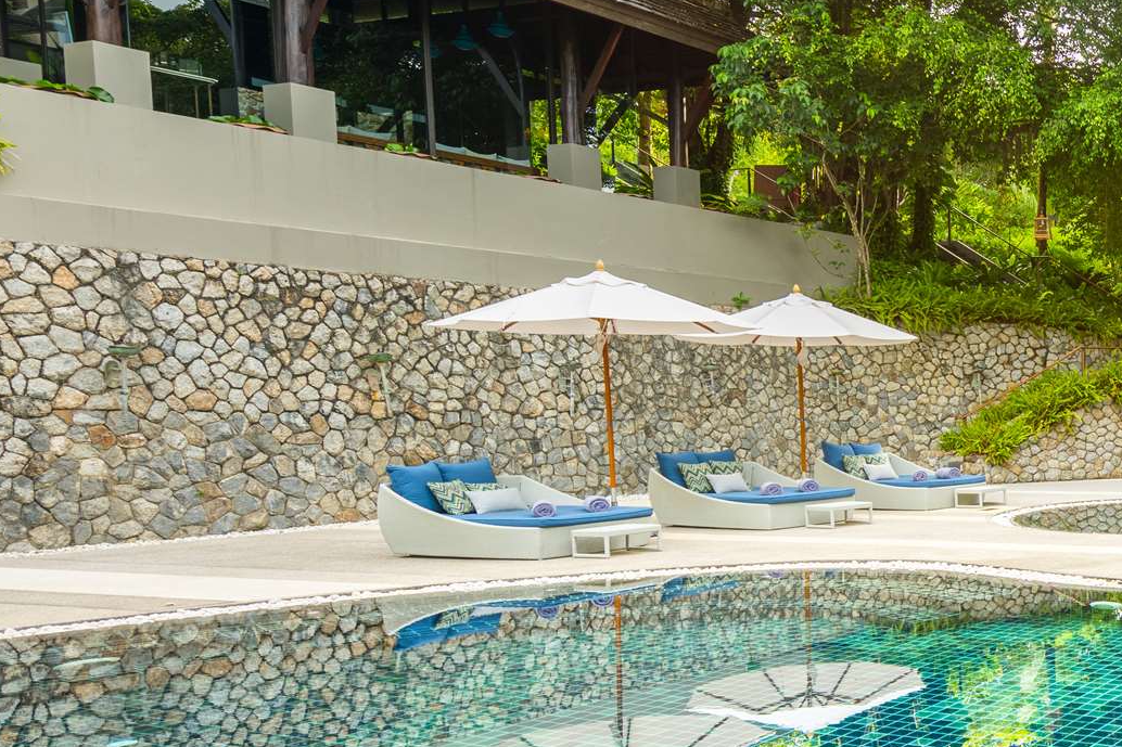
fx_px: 1215
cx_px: 1385
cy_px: 474
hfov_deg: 36.5
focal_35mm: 39
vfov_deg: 34.0
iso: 160
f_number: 6.3
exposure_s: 1/80
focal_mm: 14
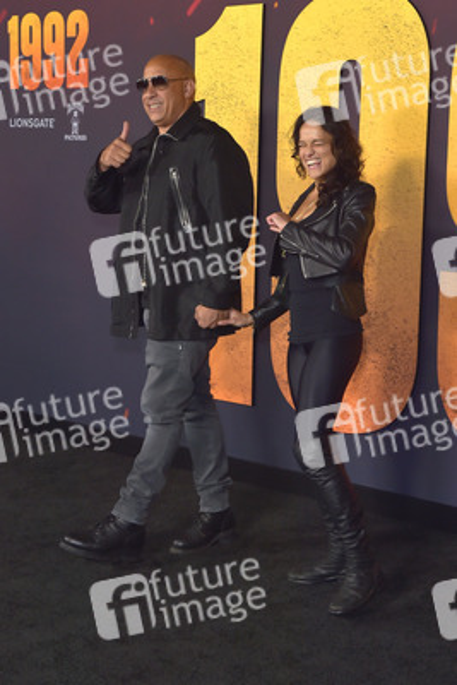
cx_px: 228
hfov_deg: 23.4
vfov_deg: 34.5
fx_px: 1103
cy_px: 342
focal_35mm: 58
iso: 800
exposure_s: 1/250
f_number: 6.3
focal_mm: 58
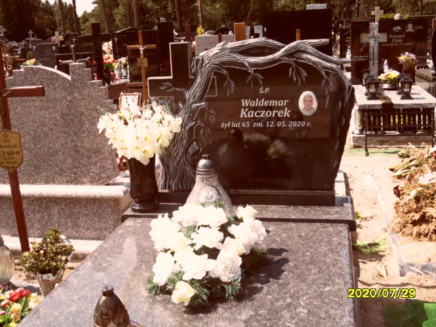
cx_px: 218
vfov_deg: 36.0
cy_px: 164
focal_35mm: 40
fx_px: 504
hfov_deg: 46.8
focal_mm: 6.5
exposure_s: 1/500
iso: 80
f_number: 3.6
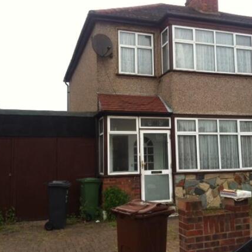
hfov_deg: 39.9
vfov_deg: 40.0
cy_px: 126
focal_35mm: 42
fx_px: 346
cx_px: 144
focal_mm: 3.85
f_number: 2.8
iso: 80
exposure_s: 1/377
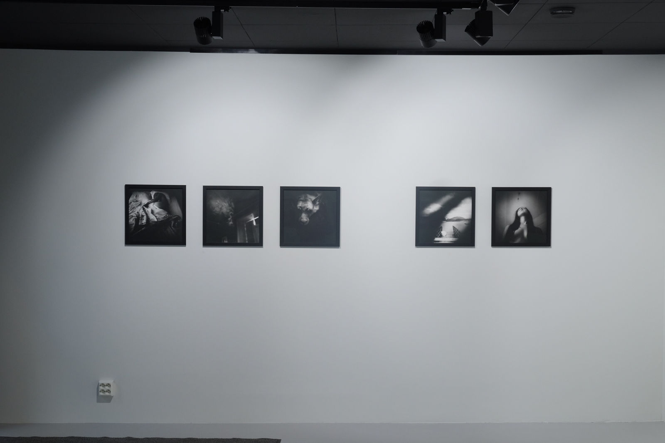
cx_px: 332
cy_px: 222
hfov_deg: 38.9
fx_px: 942
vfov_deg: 26.5
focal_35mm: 51
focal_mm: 34.3
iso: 800
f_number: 6.4
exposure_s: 1/60
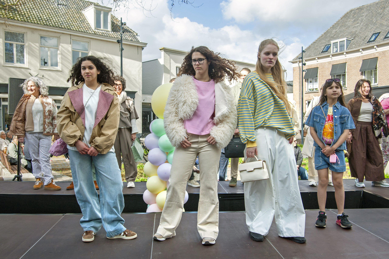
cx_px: 194
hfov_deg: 62.0
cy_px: 130
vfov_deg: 43.5
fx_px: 324
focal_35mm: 30
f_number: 11
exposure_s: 1/500
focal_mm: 30
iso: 500
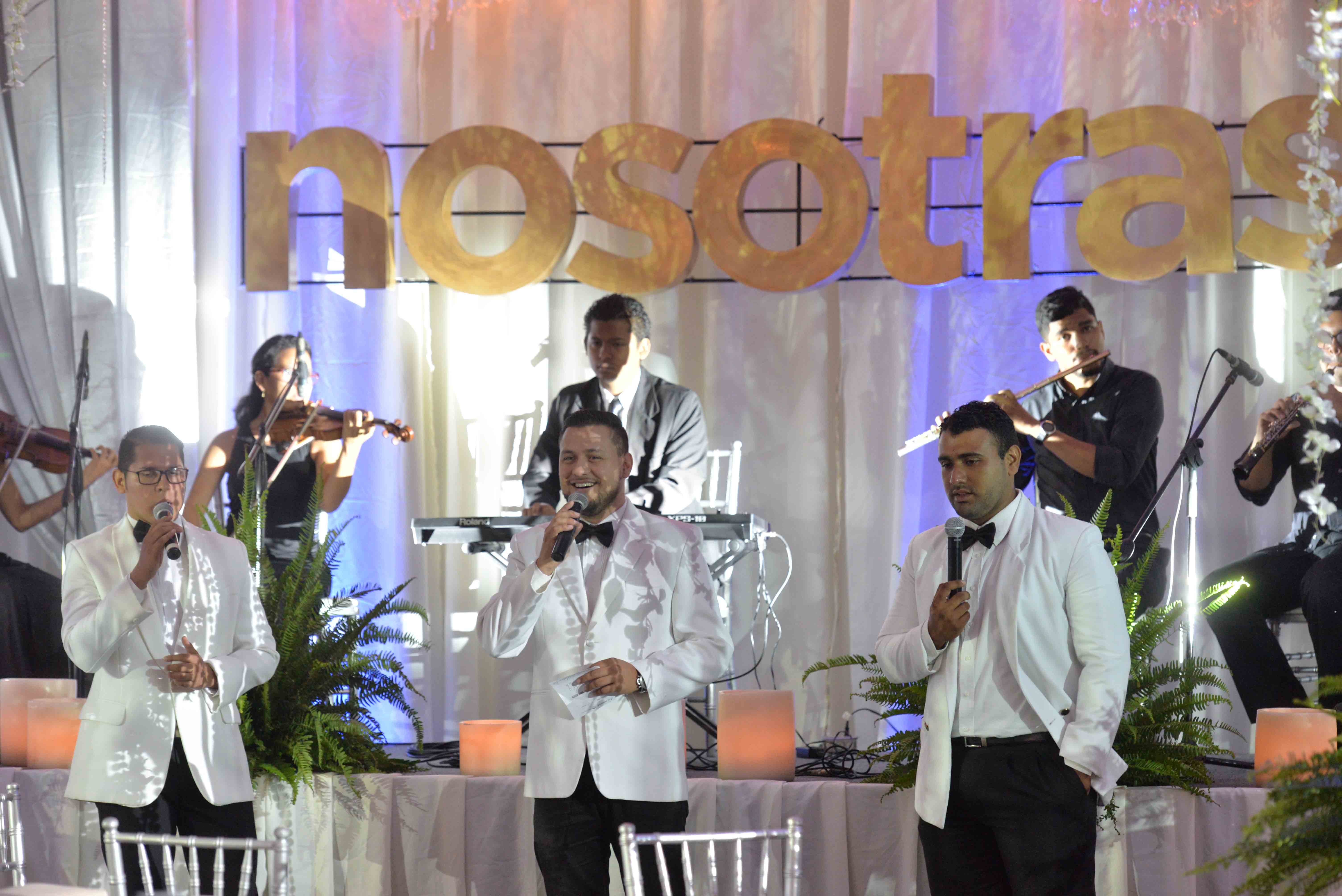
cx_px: 671
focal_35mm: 116
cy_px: 448
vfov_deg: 11.8
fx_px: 4326
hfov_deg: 17.6
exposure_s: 1/200
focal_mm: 116
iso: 2500
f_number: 4
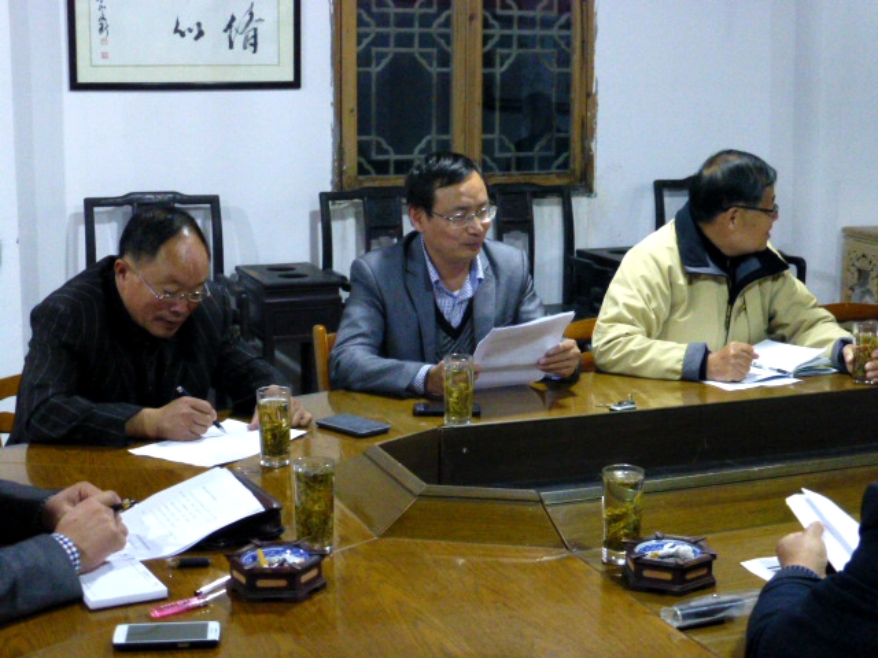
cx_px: 439
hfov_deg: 33.2
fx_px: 1471
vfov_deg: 25.2
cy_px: 329
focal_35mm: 58
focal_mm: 10.3
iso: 1600
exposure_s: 1/15
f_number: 4.7
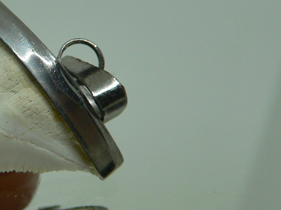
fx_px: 601
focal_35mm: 74
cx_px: -6
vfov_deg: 19.9
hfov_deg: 25.0
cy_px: 103
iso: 80
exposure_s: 1/60
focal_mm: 4.6
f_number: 2.8
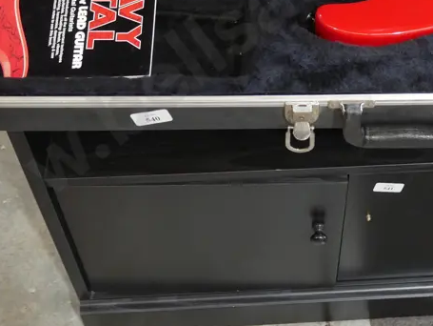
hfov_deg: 30.3
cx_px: 316
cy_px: -29
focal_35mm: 63
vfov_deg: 22.1
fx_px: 789
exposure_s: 1/60
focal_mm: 14
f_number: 3.5
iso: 640
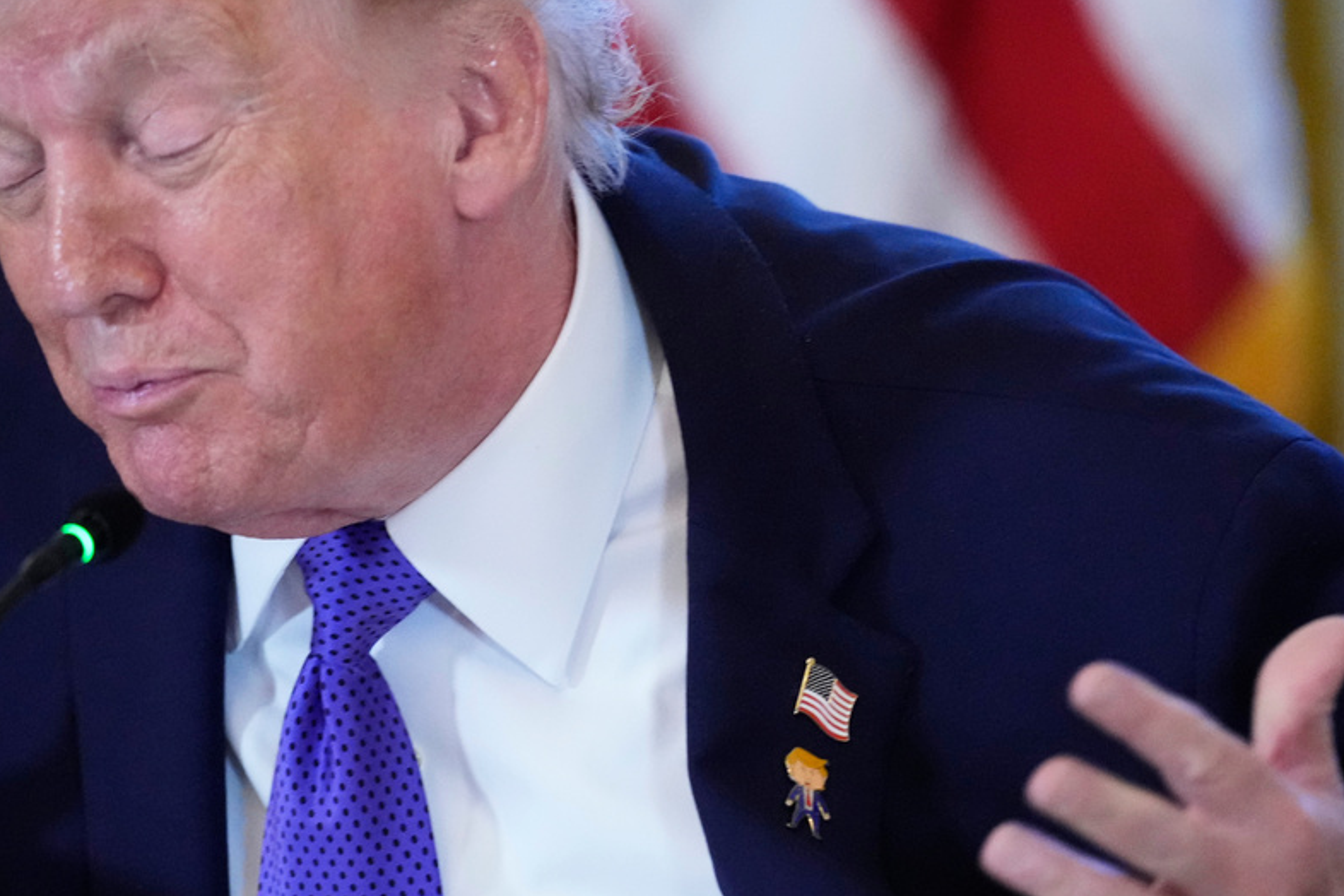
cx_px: 708
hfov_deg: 3.5
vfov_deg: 2.3
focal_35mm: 586
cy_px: 387
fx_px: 21876
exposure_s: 1/400
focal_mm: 300
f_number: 2.8
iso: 6400
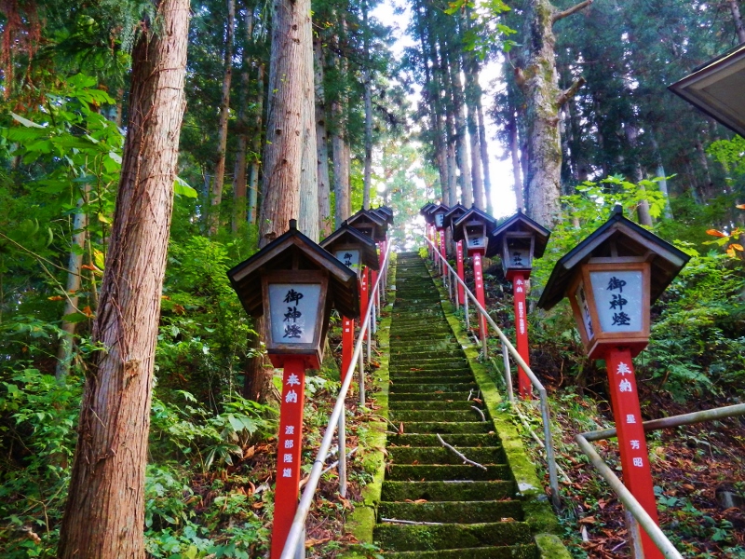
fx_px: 710
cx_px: 372
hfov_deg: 55.4
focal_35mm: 33
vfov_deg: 42.9
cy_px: 280
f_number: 3.8
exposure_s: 1/25
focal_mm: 5.9
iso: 400
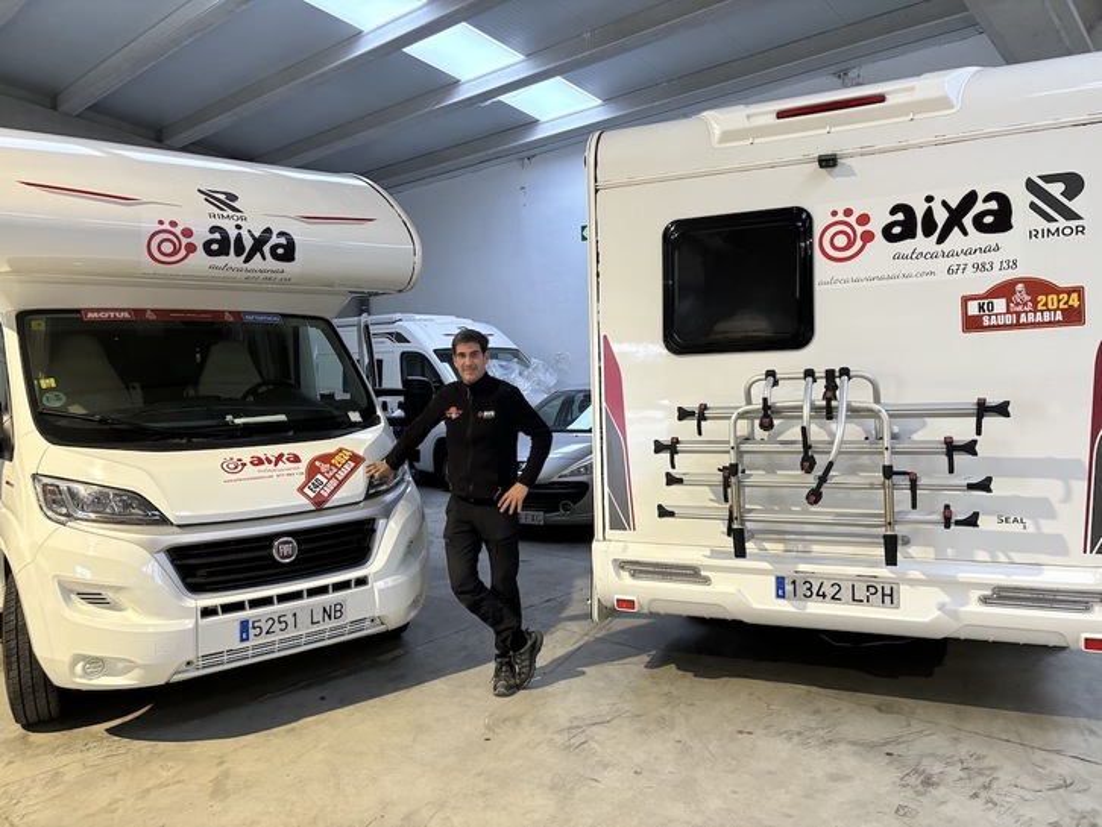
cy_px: 414
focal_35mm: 26
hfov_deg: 67.3
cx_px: 551
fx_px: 828
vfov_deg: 53.1
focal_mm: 5.96
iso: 250
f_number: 1.6
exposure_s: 1/60
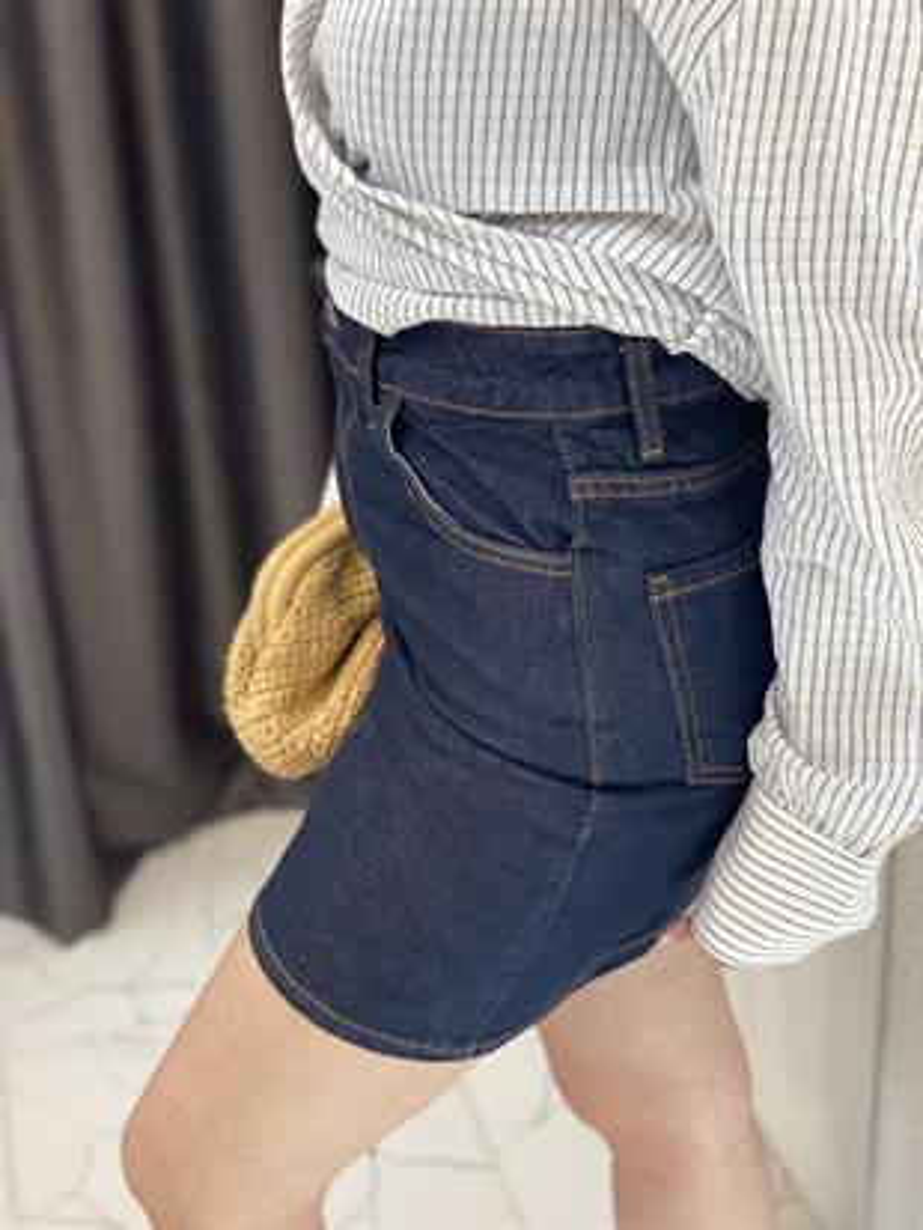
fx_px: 1848
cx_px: 462
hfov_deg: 28.0
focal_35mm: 52
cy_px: 615
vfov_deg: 36.8
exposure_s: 1/122
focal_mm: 6
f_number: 2
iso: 160
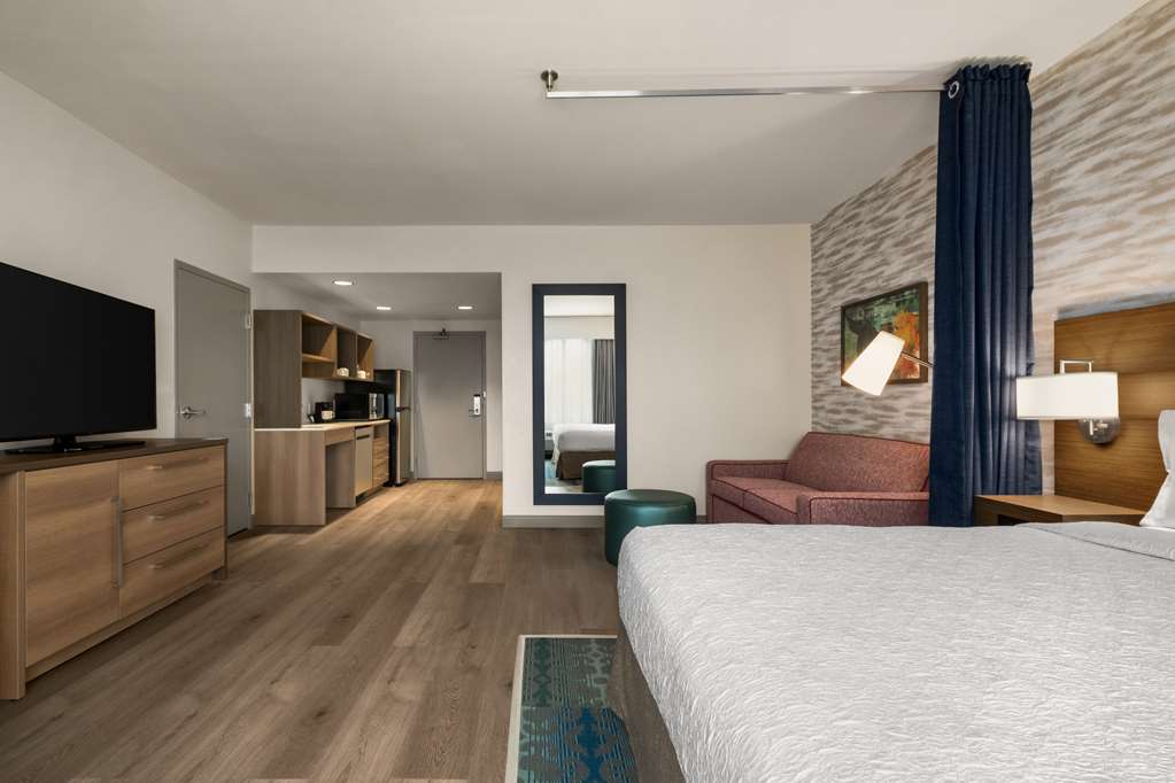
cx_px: 588
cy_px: 392
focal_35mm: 15
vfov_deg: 77.3
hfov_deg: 100.4
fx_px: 490
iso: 320
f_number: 8
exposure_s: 1/4
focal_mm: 10
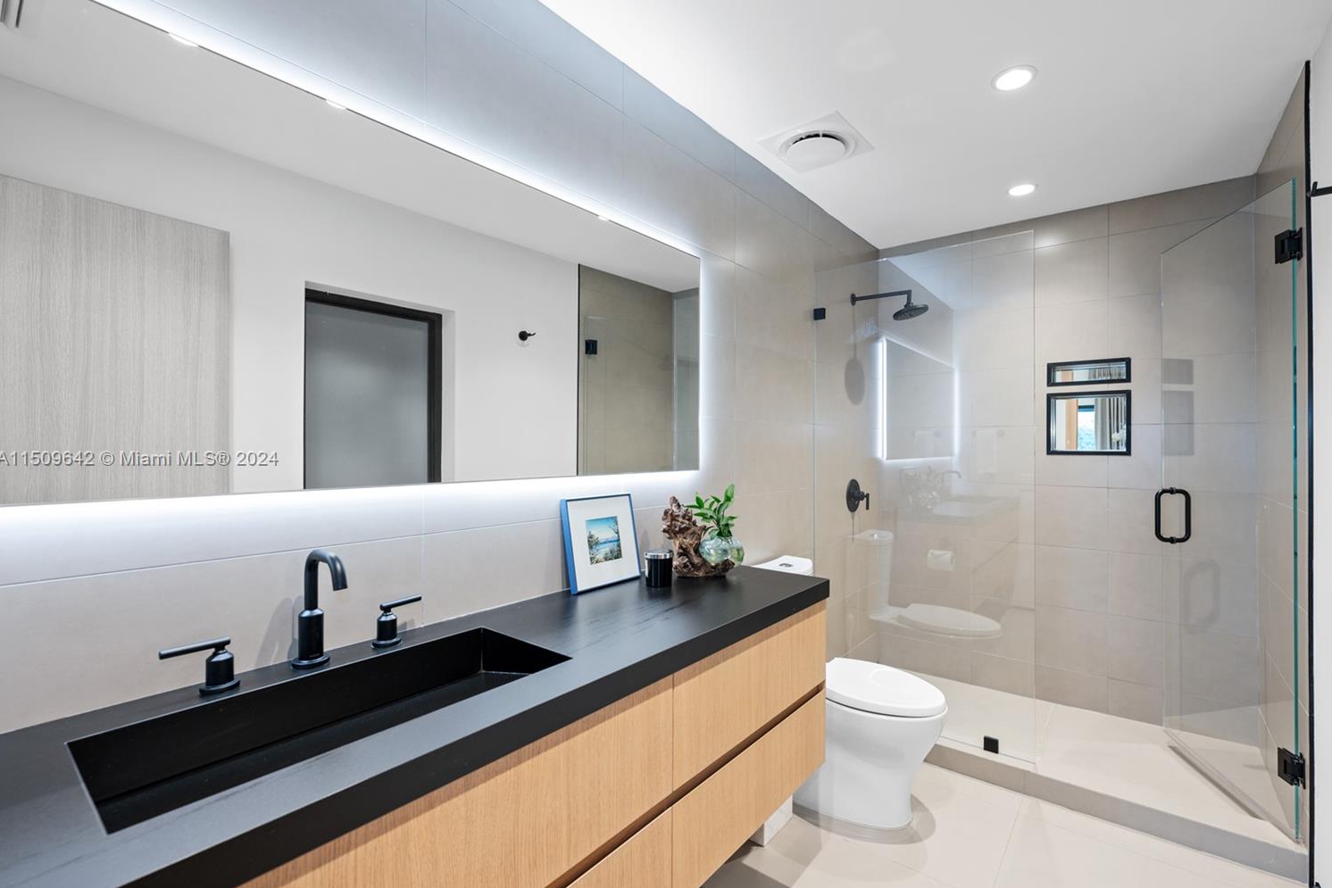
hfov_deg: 98.3
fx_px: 575
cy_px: 460
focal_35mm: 16
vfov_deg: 75.4
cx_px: 706
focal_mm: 14.5
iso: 200
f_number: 5
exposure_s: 1/8
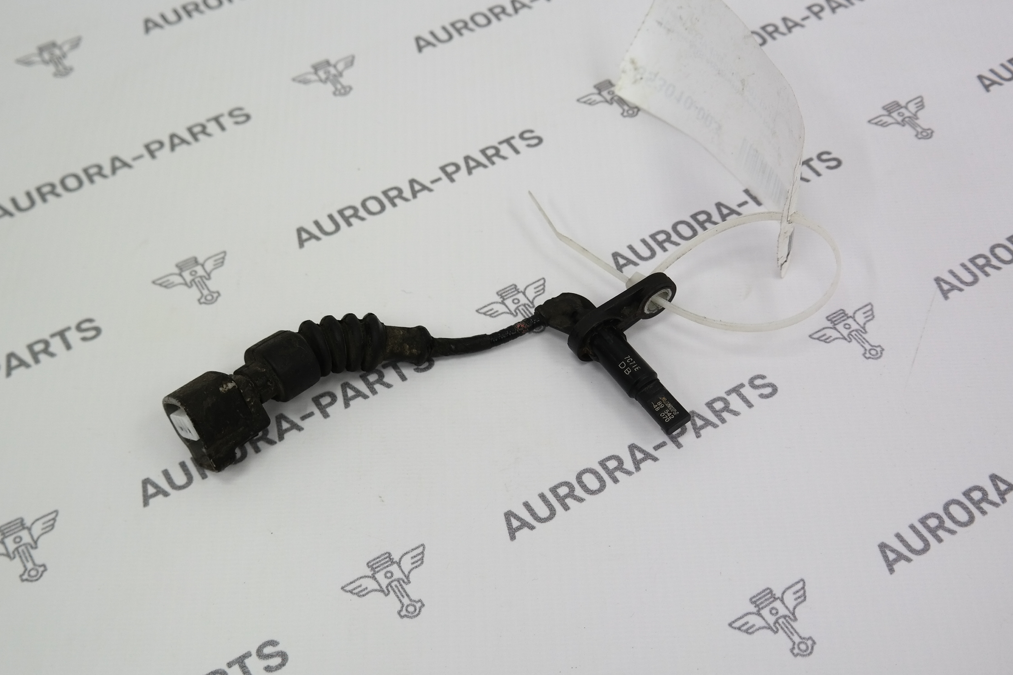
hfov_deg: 41.1
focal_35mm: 48
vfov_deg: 28.1
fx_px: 1351
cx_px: 456
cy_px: 334
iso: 200
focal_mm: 24
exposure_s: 1/100
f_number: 4
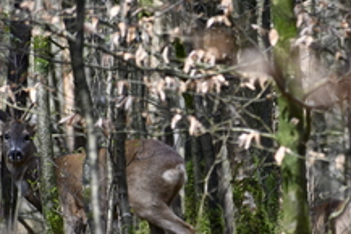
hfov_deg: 2.2
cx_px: 238
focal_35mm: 955
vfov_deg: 1.4
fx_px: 9317
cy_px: 194
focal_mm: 300
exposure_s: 1/320
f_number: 6.3
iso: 800
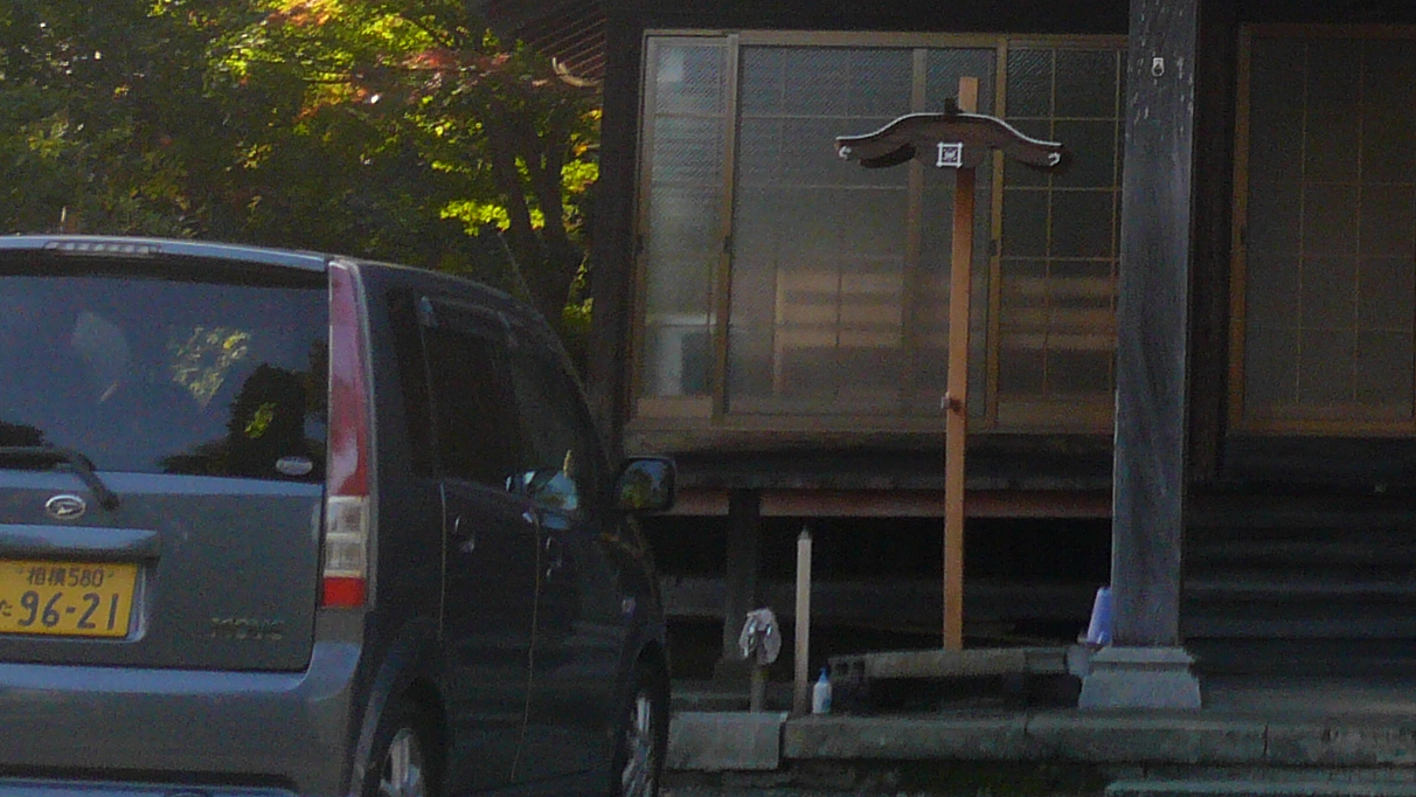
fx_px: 4356
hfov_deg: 17.6
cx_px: 1709
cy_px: -297
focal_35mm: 116
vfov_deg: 10.2
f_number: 3.3
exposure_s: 1/250
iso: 100
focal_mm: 6.9
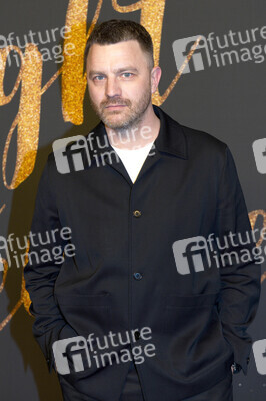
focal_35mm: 62
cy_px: 200
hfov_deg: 21.9
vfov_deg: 32.4
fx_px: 688
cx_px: 133
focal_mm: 62
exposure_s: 1/250
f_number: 6.3
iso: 800
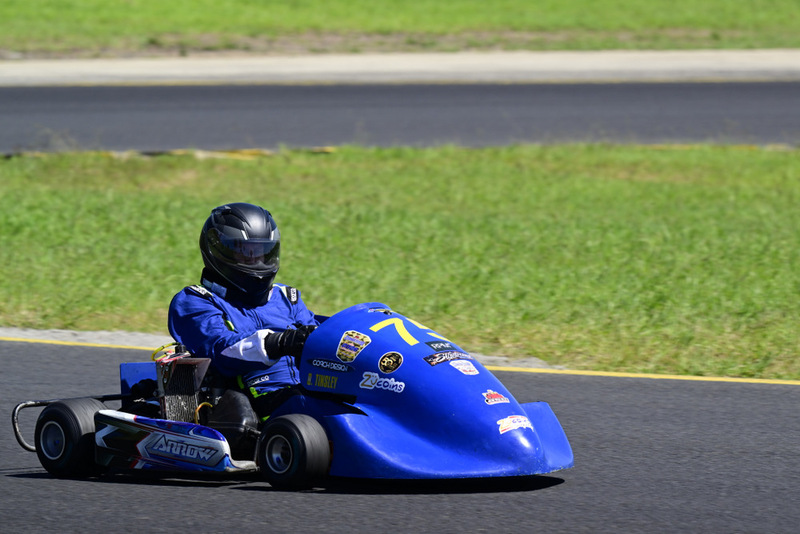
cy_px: 267
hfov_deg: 5.2
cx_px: 400
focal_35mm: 400
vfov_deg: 3.4
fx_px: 8892
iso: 500
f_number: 11
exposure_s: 1/640
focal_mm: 400
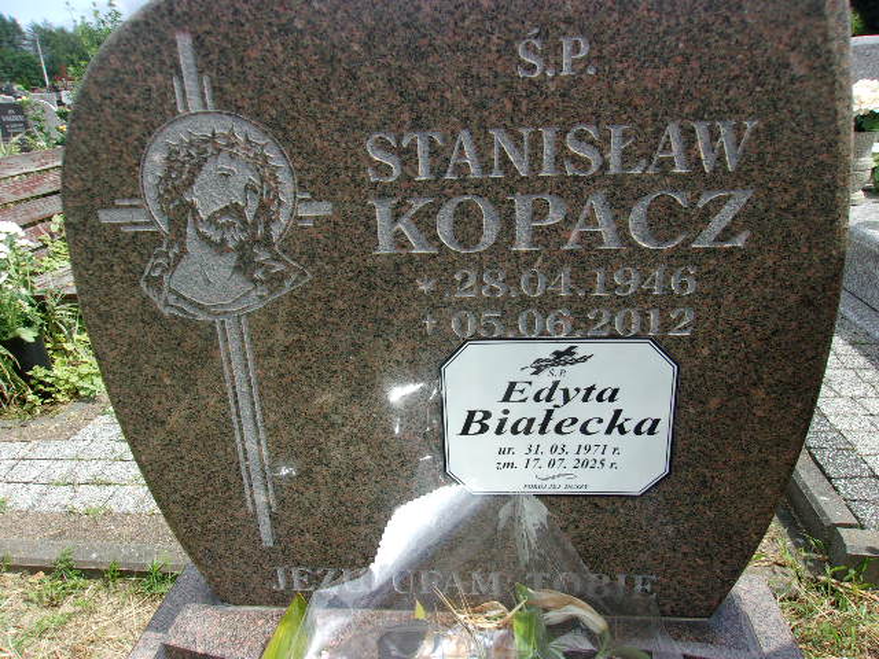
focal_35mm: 27
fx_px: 686
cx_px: 440
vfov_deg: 51.4
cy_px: 330
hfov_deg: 65.3
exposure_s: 1/80
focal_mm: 4.9
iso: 80
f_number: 10.4
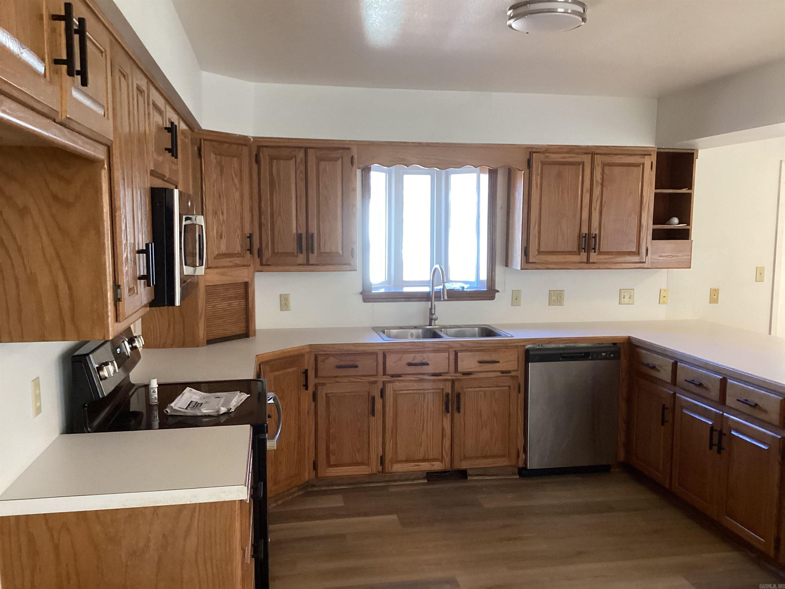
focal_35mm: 31
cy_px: 294
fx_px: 703
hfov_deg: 58.4
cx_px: 392
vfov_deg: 45.4
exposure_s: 1/60
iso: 320
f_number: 2.4
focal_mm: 3.3
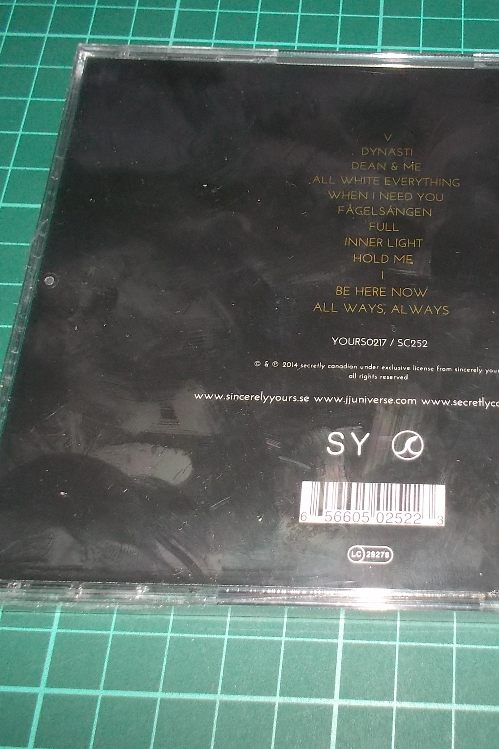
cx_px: 404
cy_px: 379
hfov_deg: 31.7
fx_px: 852
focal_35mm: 41
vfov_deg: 47.4
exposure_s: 1/30
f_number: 3.3
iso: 200
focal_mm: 4.1
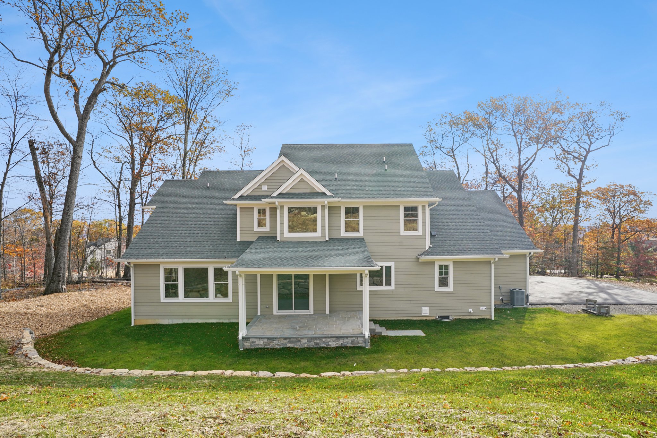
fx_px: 328
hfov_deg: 90.0
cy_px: 219
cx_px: 328
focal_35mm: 18
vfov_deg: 67.4
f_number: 11
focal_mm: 18
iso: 200
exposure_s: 1/100
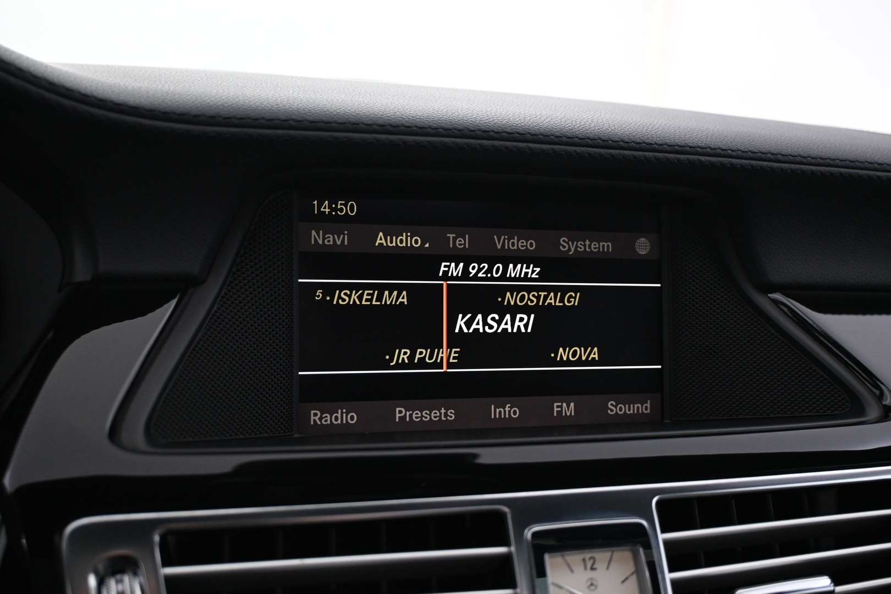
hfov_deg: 57.2
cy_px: 297
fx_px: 817
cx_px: 446
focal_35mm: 33
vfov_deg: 40.0
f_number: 4
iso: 1600
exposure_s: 1/40
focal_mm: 22
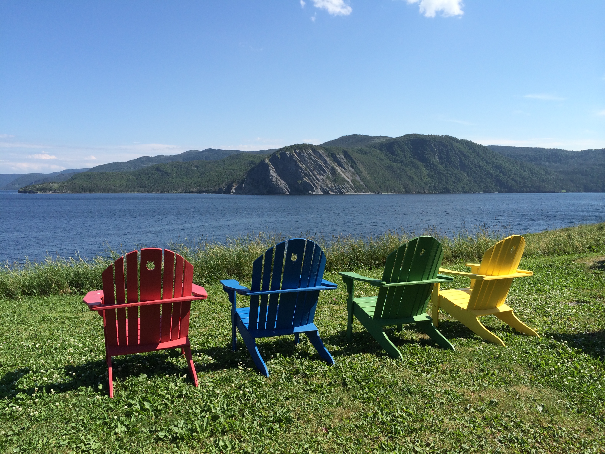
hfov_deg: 60.0
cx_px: 302
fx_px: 524
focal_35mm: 30
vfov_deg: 46.8
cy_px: 227
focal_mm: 4.12
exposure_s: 1/1953
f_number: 2.2
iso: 40
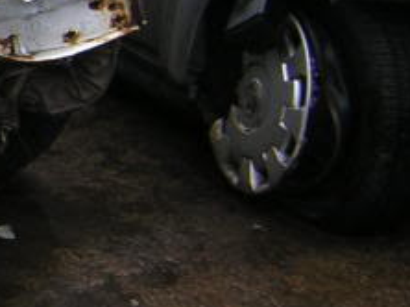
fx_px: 1538
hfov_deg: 13.9
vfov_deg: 11.3
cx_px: -260
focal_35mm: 130
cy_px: 46
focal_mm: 4.7
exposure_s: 1/166
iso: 100
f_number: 5.2
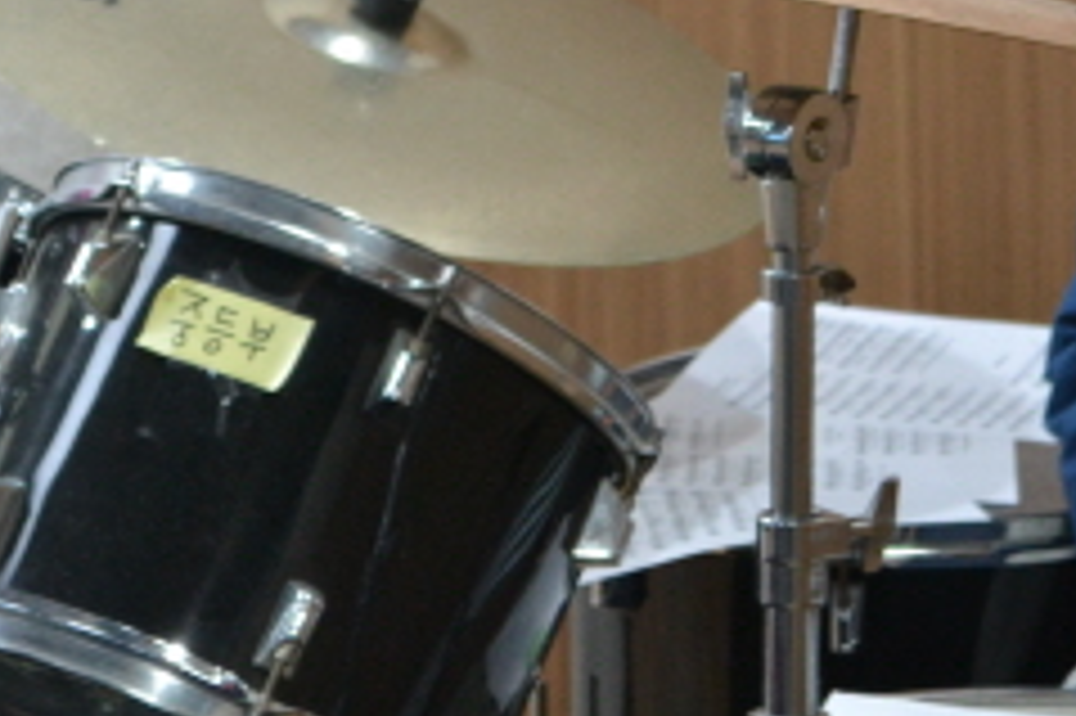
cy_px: -245
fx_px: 7633
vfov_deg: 5.3
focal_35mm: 256
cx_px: 675
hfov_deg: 8.1
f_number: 5.6
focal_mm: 55
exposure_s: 1/15
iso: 1100
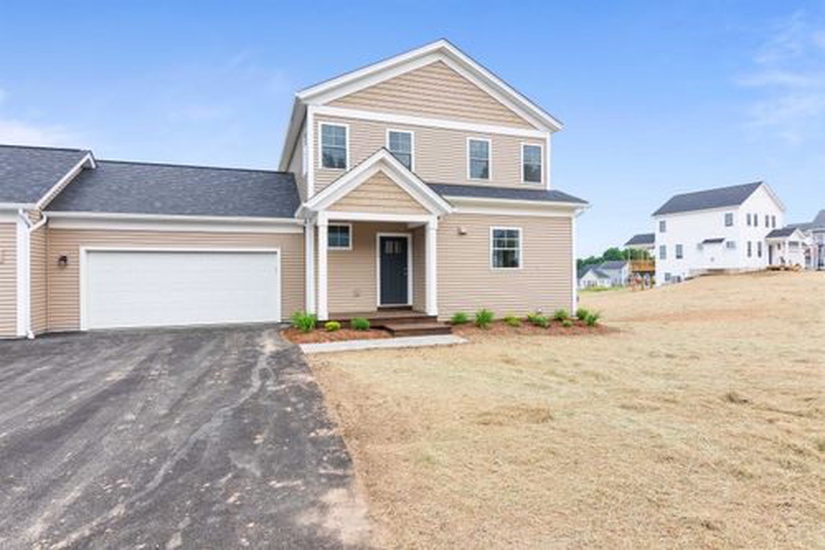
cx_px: 412
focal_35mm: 19
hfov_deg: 86.9
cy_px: 275
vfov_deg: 64.5
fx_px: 435
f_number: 7.1
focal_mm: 13
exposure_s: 1/400
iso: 200
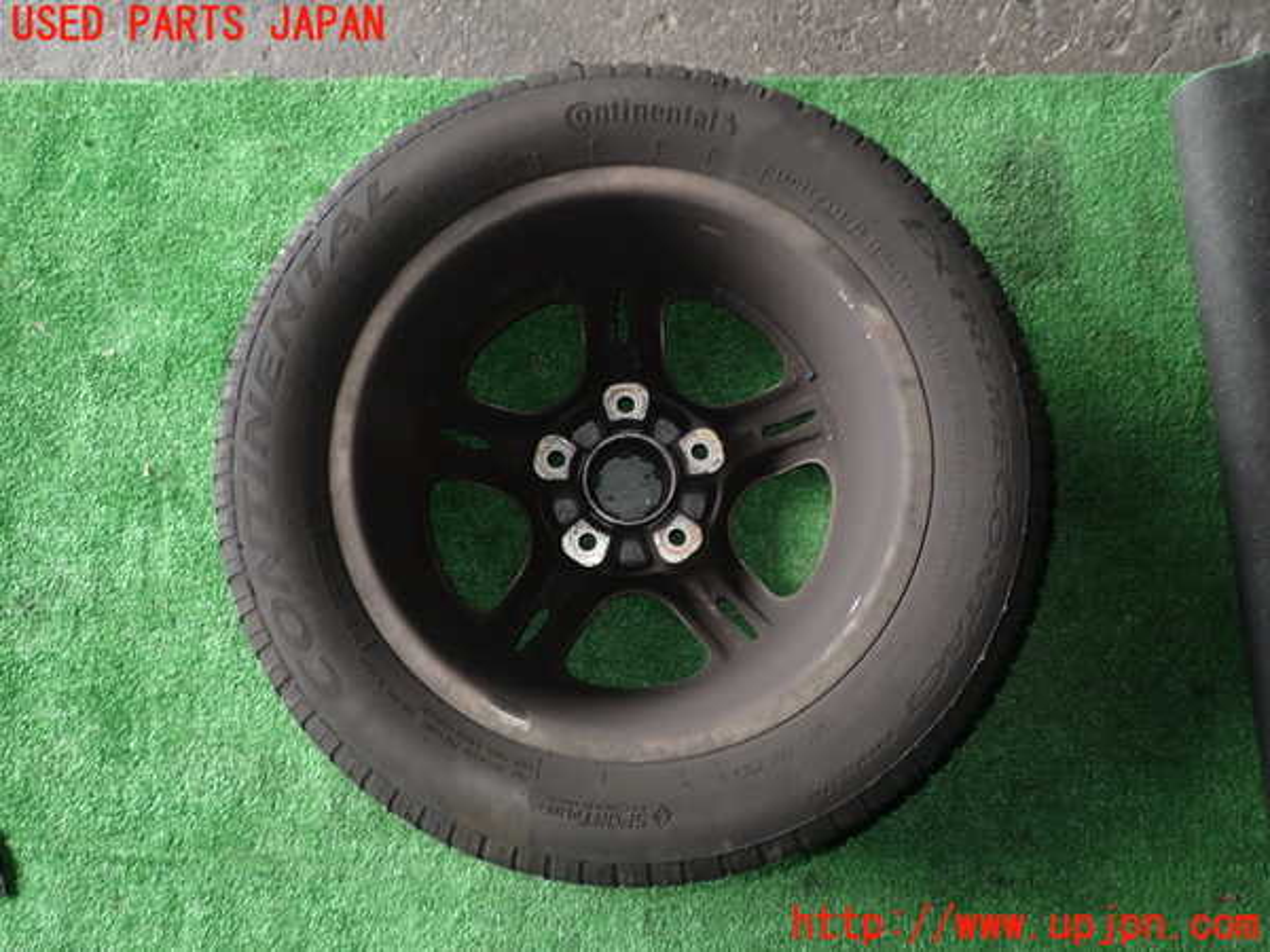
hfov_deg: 63.4
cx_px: 635
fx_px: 1027
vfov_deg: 49.7
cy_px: 476
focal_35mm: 28
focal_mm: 5.05
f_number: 6.3
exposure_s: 1/30
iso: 200
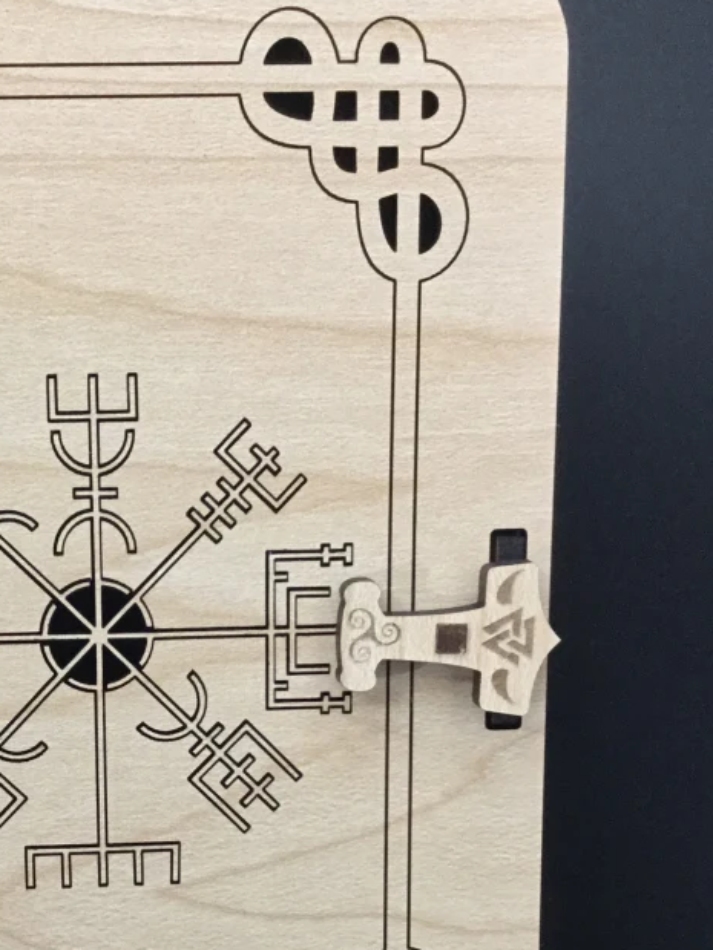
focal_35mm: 60
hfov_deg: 23.8
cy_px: 751
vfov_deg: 31.4
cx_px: 92
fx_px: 1648
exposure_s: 1/30
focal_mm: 3.3
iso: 200
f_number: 2.4
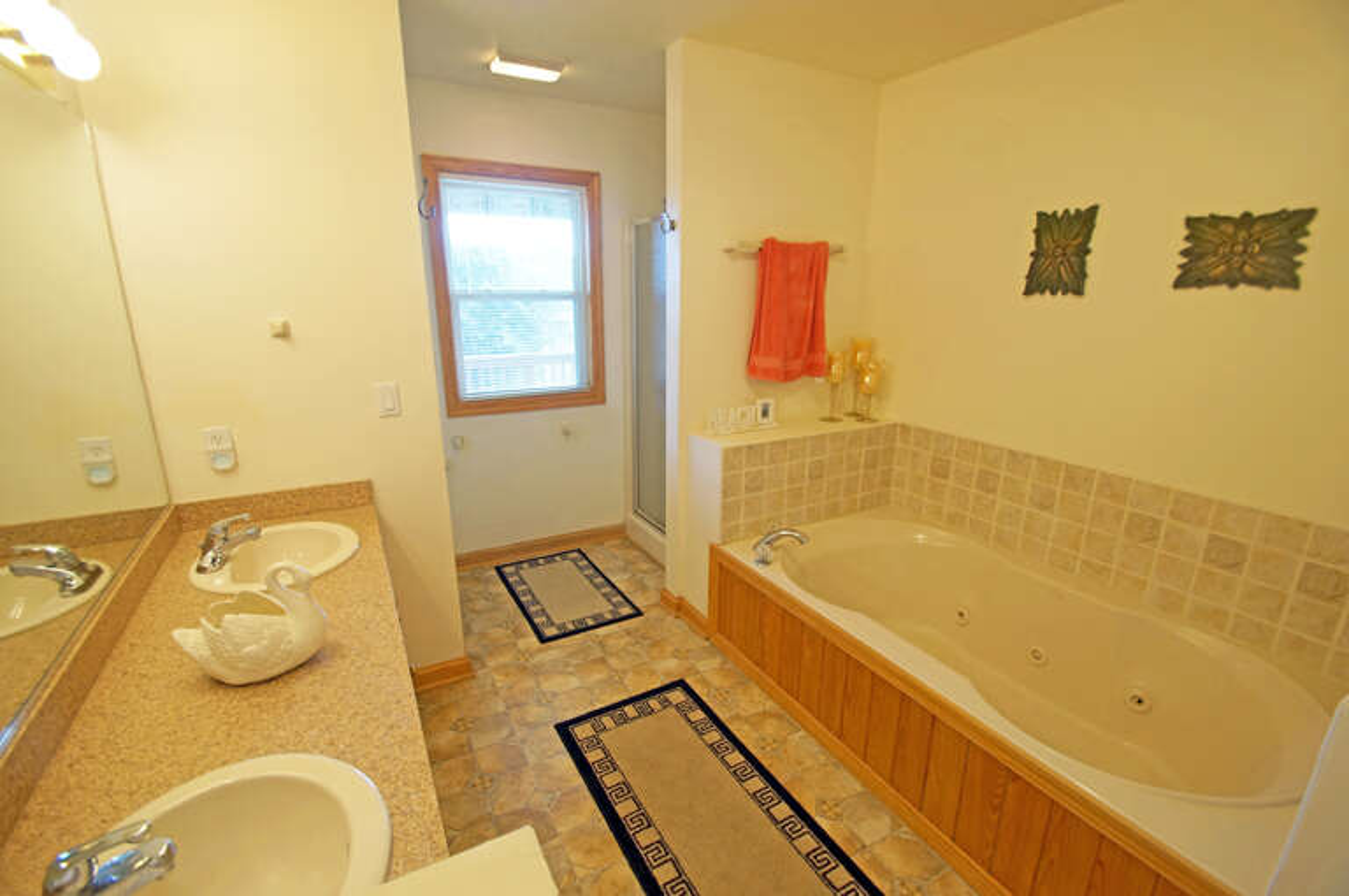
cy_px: 448
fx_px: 561
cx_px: 674
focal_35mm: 15
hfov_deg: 100.5
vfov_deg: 77.2
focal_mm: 10
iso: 400
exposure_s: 1/60
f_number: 4
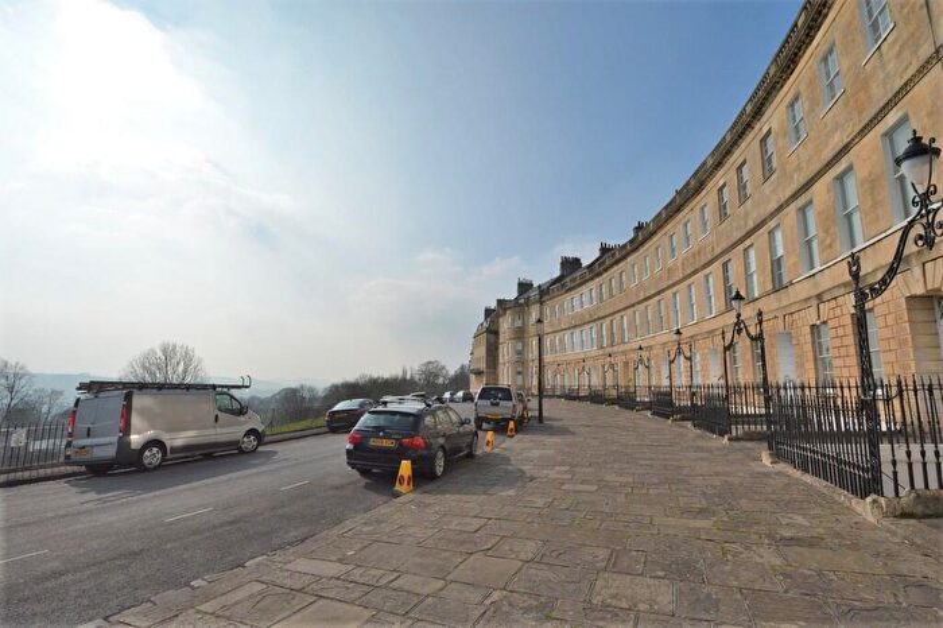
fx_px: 393
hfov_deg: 100.4
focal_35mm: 15
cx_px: 472
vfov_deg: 77.3
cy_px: 314
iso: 1000
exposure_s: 1/4000
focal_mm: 10
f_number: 10
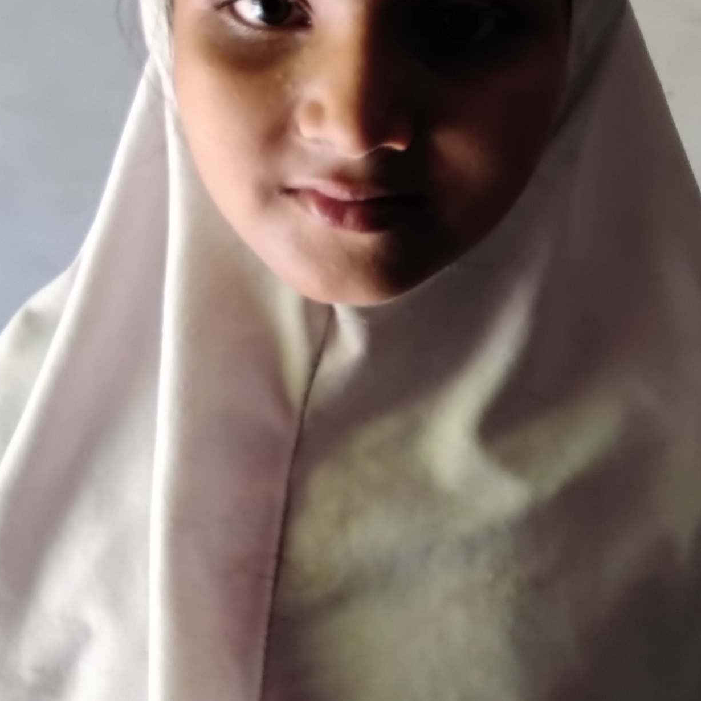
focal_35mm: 61
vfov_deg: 28.0
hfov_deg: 28.1
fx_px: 1398
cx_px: 415
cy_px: 243
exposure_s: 1/50
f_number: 2
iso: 88
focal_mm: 2.78
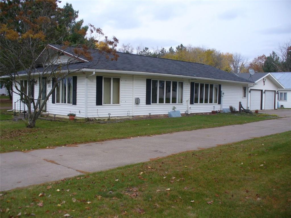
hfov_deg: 50.1
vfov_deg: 38.7
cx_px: 146
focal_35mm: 37
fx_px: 311
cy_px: 109
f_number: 2.8
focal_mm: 6.1
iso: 80
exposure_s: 1/500
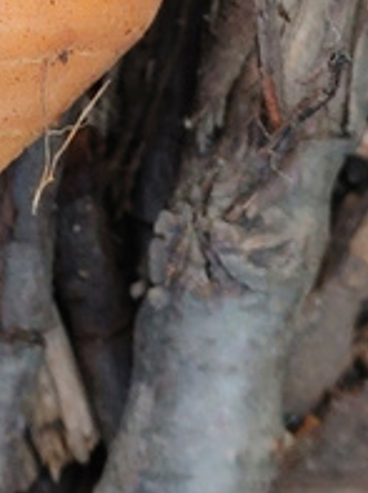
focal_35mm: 201
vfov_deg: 9.5
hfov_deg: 7.3
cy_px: -315
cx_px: -43
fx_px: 2858
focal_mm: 4.81
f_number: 1.8
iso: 100
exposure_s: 1/60
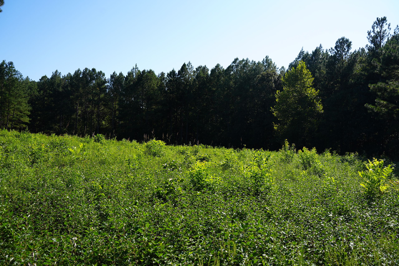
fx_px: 310
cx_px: 200
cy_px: 133
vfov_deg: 46.4
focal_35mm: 28
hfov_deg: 65.5
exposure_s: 1/500
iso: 100
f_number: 5
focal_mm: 28
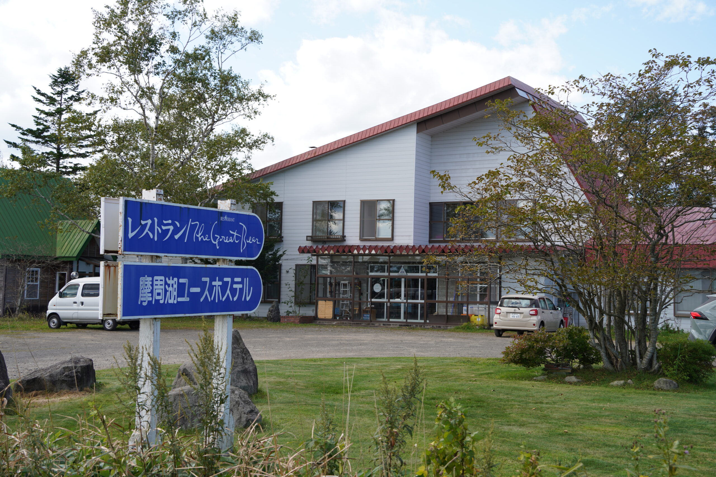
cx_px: 358
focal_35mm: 48
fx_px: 955
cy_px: 238
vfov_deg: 28.1
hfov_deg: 41.1
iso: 100
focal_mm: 48
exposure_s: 1/160
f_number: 6.3
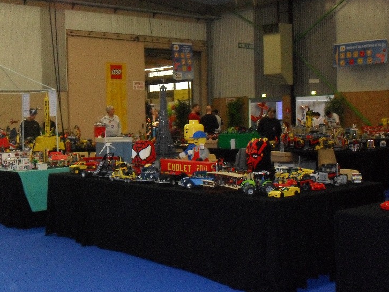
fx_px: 607
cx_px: 203
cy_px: 157
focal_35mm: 54
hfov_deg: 35.5
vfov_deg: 27.0
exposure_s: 1/45
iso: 400
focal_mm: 8.7
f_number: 3.9
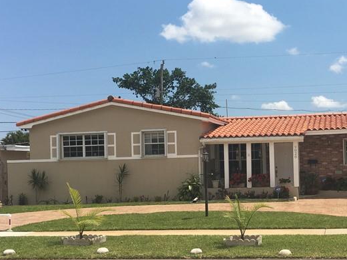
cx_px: 251
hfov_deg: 33.2
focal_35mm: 57
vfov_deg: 25.6
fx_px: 572
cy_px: 152
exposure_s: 1/2653
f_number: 2.2
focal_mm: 4.15
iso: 25
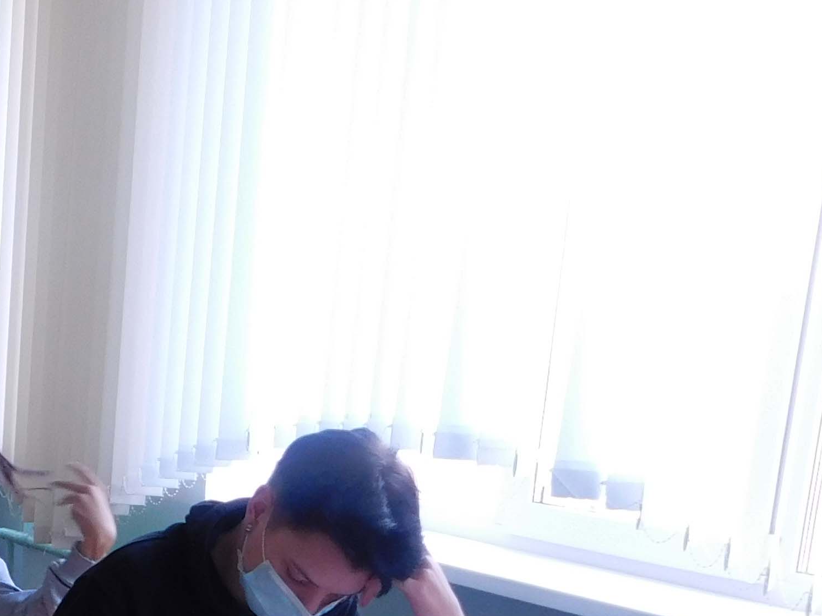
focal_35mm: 71
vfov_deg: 19.7
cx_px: -139
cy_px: 710
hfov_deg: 25.0
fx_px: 1686
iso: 125
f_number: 3
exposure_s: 1/30
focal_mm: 4
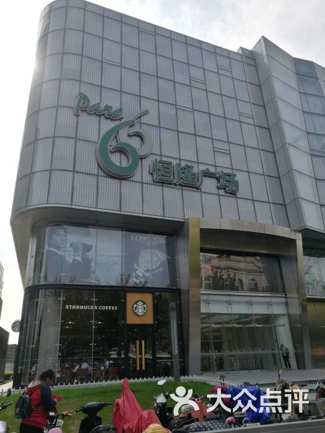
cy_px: 216
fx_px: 338
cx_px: 162
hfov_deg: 51.4
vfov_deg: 65.3
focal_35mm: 27
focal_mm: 4.5
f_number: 2.2
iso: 50
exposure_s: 1/769
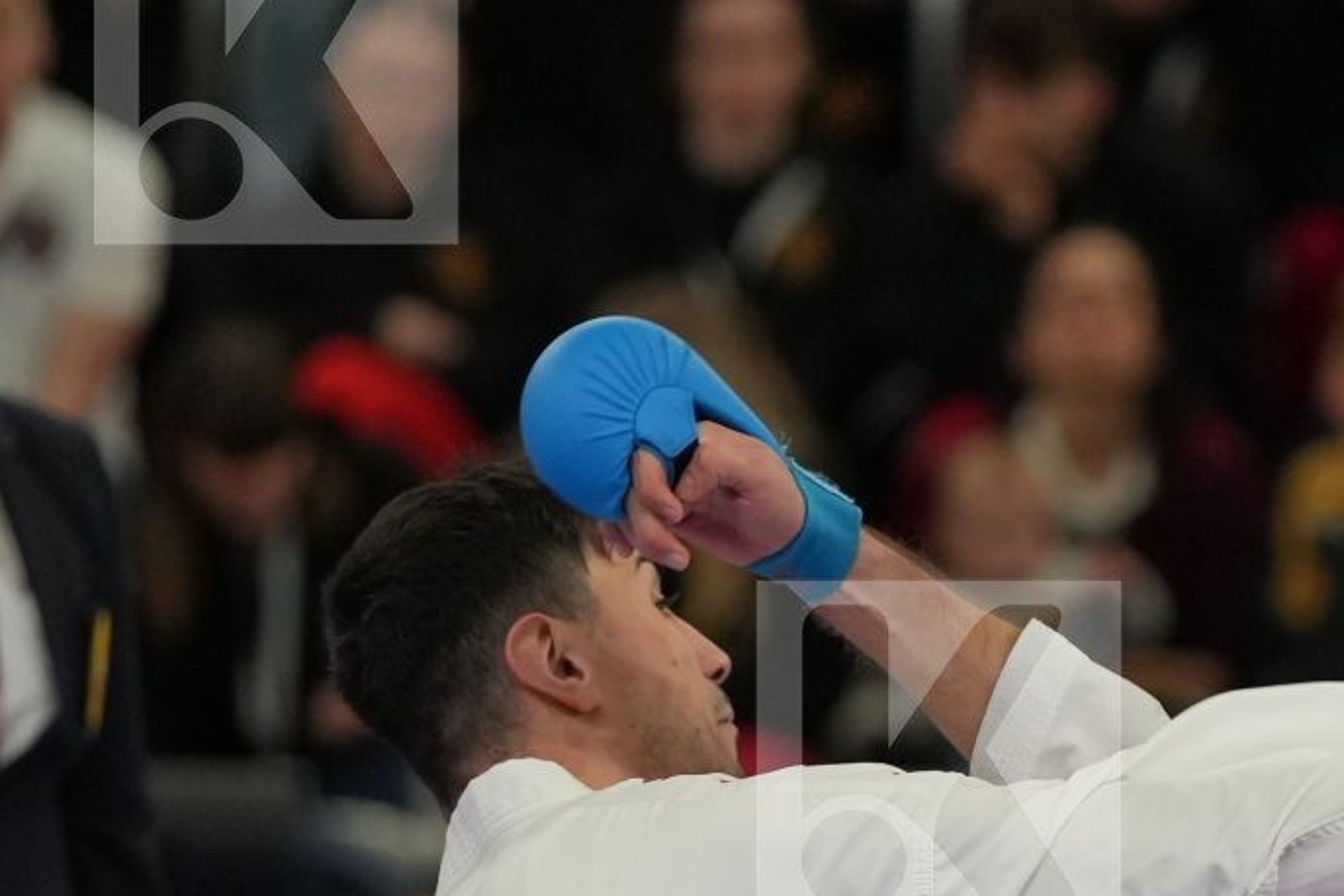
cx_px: 1602
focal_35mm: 639
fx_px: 23854
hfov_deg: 3.2
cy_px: 759
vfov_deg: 2.2
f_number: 2.8
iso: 1600
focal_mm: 163
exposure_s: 1/1000
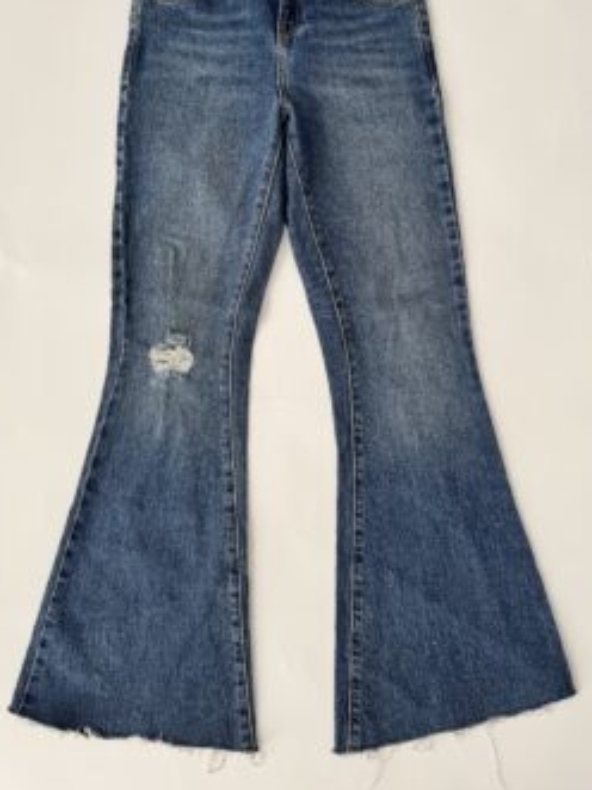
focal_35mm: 29
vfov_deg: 61.2
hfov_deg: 48.2
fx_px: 662
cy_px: 320
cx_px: 291
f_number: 1.78
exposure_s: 1/121
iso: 80
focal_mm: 6.76
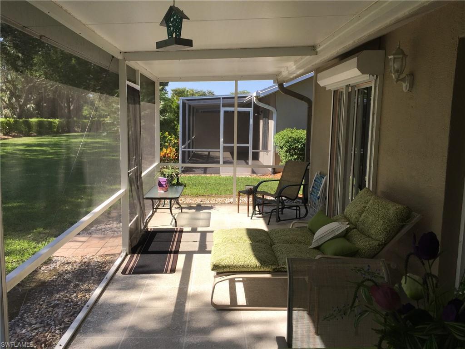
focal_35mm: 29
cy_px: 174
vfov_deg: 48.2
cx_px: 232
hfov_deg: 61.7
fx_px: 390
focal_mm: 4.15
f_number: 2.2
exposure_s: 1/682
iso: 32
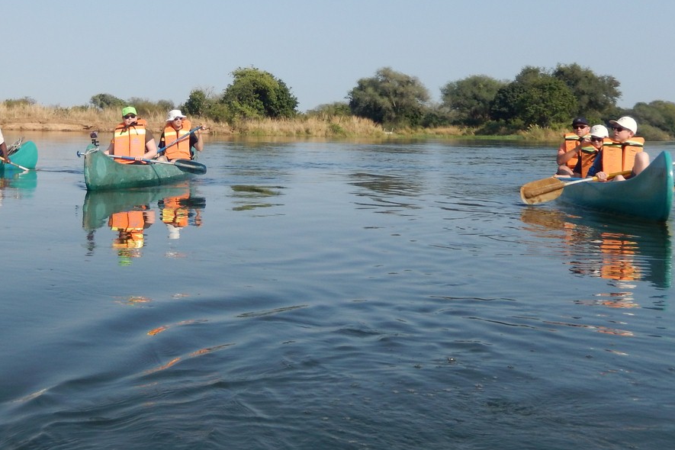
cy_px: 106
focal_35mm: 52
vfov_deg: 25.6
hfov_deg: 37.3
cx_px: 172
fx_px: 975
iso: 125
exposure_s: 1/1000
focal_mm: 5.7
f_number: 3.8
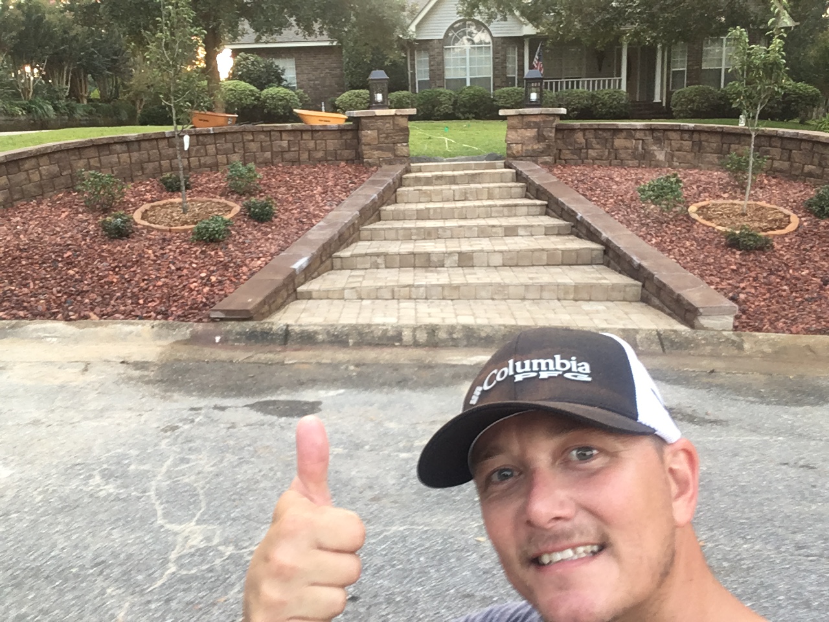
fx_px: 742
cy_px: 311
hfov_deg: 58.4
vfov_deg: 45.4
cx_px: 414
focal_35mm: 31
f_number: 2.4
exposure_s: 1/30
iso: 64
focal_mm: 2.15
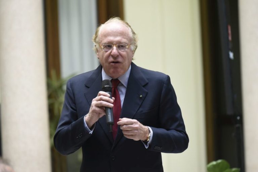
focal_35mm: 185
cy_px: 86
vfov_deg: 7.4
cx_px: 129
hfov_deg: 11.1
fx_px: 1325
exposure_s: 1/200
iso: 2500
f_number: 5.6
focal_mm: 185
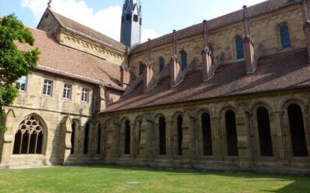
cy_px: 87
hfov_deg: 66.5
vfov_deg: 44.5
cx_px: 156
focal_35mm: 28
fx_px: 236
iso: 100
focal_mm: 4.5
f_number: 4
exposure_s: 1/400
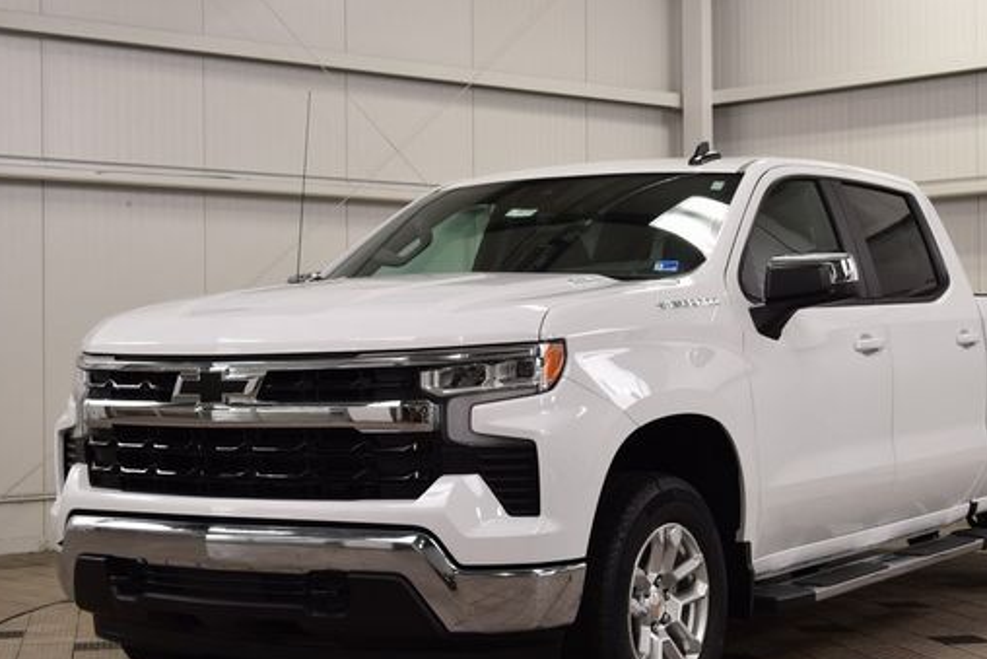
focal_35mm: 68
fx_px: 1865
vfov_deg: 20.0
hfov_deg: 29.6
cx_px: 567
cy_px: 347
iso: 400
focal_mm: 36
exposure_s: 1/40
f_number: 7.1
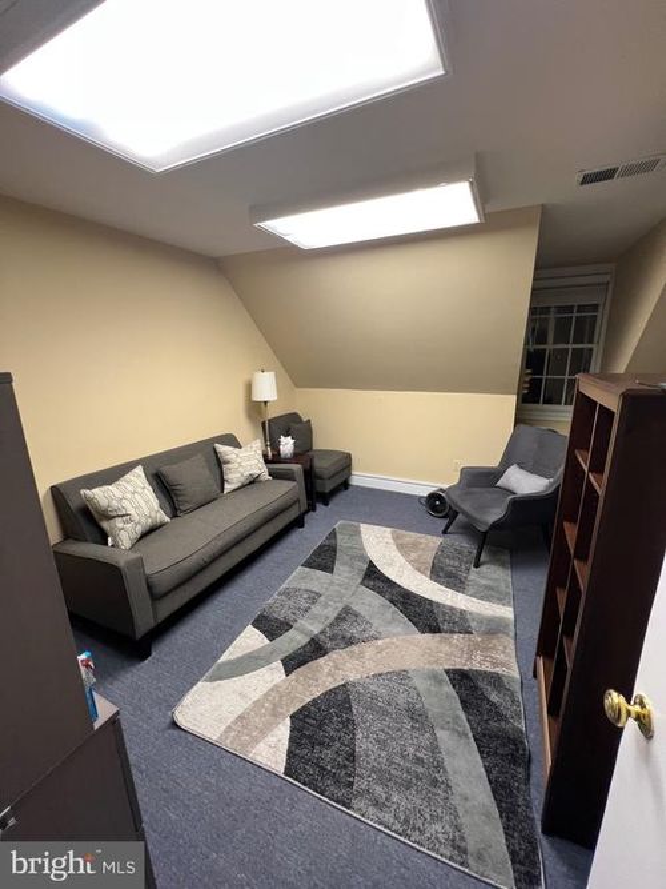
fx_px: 334
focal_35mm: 13
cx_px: 333
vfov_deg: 106.2
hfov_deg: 89.9
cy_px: 444
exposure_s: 1/60
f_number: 1.8
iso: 160
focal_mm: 1.57
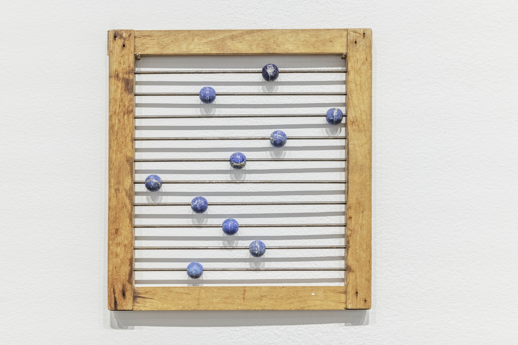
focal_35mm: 56
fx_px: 806
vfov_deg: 24.2
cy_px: 172
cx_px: 259
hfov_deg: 35.6
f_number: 9
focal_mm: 56
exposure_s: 1/13
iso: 320
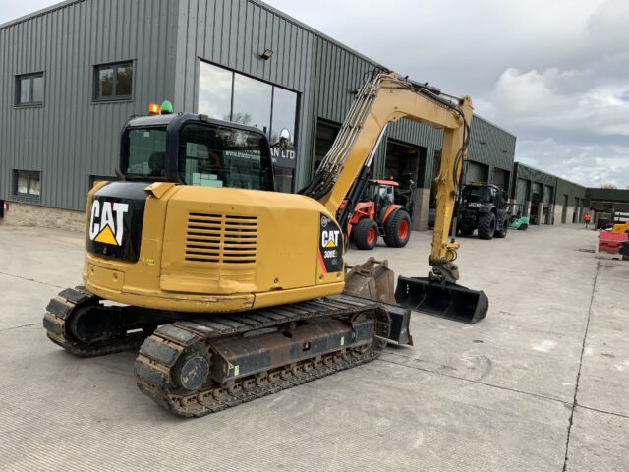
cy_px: 236
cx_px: 314
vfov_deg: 48.2
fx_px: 527
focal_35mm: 29
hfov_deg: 61.7
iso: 16
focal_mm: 3
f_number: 1.8
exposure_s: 1/749
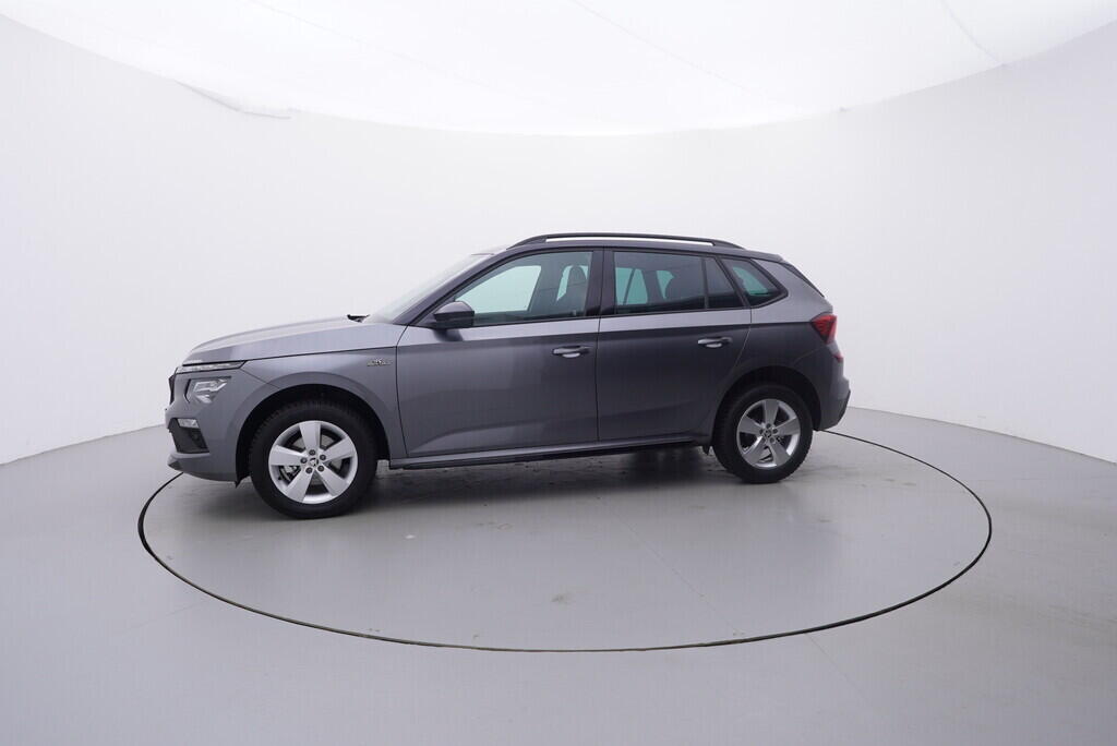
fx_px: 698
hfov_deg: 77.3
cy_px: 373
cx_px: 558
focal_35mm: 22
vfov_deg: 56.2
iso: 200
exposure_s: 1/80
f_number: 5
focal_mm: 15
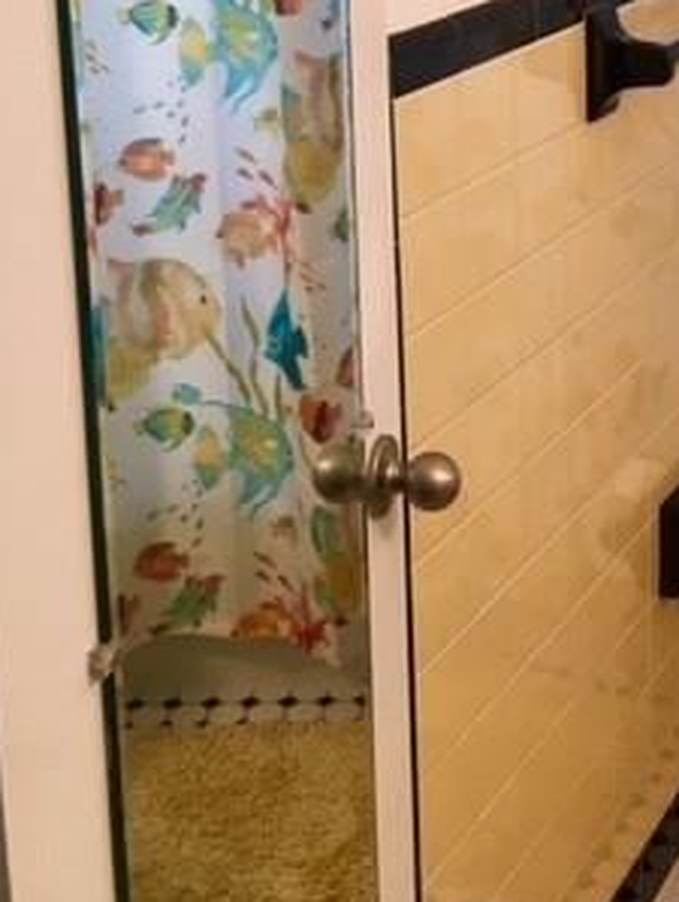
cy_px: 45
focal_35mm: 62
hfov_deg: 23.2
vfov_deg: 29.5
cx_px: 591
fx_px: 1618
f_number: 2.2
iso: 32
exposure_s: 1/30
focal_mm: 4.15
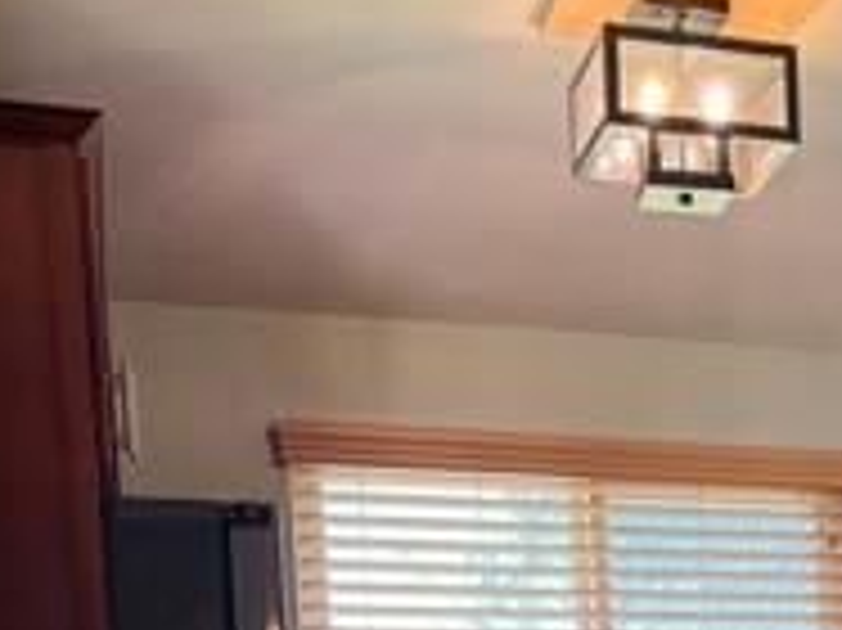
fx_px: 1993
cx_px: 1058
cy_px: 950
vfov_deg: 16.4
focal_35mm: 82
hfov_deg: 21.8
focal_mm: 6.76
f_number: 1.78
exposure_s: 1/120
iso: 200
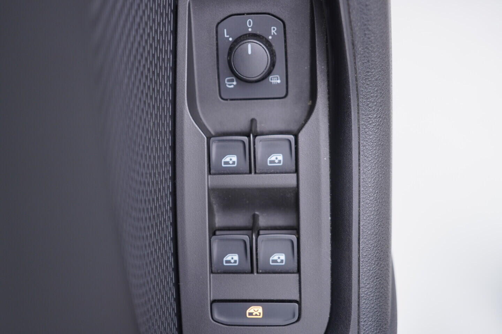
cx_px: 251
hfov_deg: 53.1
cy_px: 167
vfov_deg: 36.9
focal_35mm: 36
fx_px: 502
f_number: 2.8
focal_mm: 24
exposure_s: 1/40
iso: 250
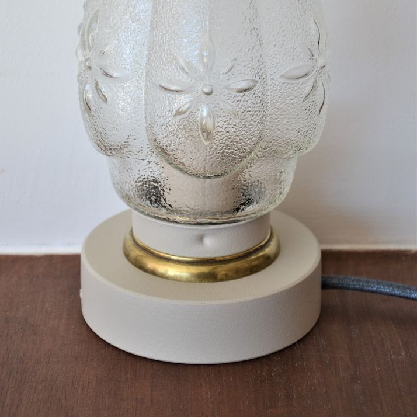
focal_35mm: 145
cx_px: 208
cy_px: 123
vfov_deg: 12.1
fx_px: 1971
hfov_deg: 12.1
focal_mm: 75
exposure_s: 1/160
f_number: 5.3
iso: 400
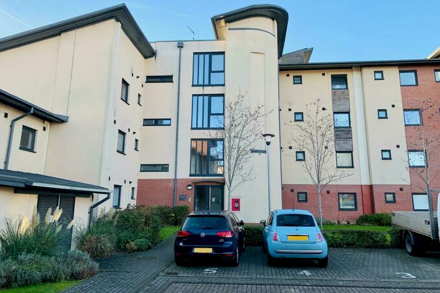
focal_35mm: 28
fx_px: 342
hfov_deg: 65.5
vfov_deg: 46.3
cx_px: 221
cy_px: 131
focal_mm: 4.25
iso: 25
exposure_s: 1/500
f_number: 1.8
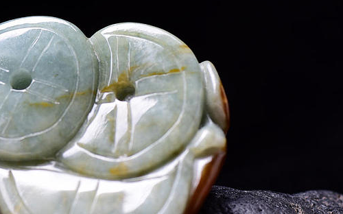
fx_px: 2196
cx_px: 53
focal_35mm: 235
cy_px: 113
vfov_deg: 5.6
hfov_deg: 8.9
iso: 100
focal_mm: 90
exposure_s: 1/125
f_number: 11
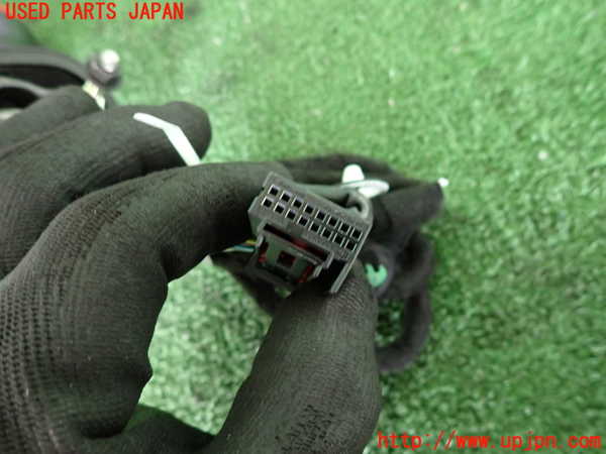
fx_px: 438
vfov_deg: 54.9
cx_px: 303
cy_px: 227
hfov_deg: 69.4
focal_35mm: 25
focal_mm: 4.5
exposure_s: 1/30
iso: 500
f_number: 2
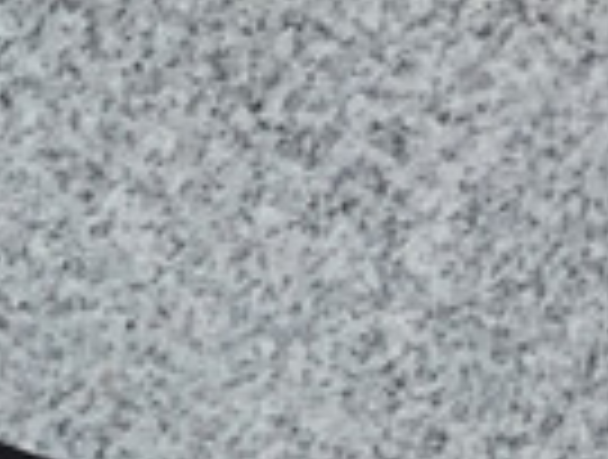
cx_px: -802
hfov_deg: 8.8
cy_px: 1010
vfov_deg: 6.9
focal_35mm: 206
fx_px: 3628
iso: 25
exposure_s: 1/313
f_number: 2.4
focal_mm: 3.3
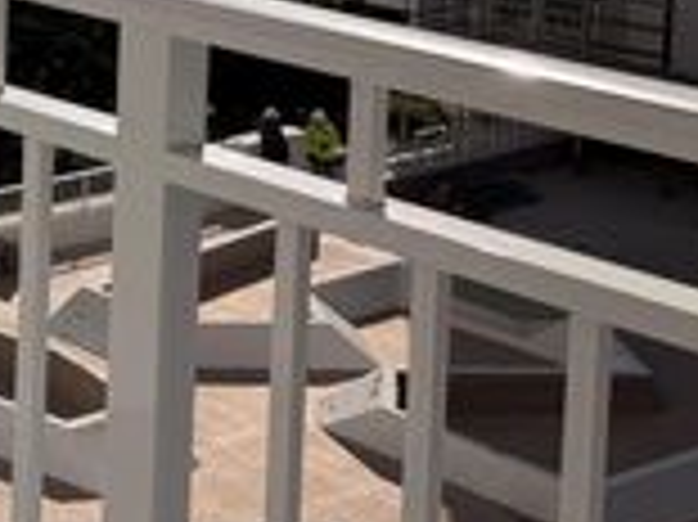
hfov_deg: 17.0
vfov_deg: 14.9
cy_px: -254
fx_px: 1854
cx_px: -603
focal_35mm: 92
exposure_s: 1/14286
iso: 64
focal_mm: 6.76
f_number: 1.78
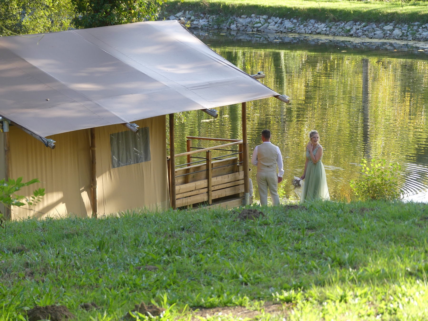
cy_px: 160
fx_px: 2448
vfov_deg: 7.5
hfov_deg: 10.0
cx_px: 214
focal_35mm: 198
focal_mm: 35.6
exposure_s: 1/160
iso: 100
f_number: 2.8
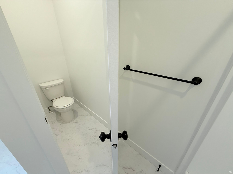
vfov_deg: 85.7
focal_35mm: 14
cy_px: 87
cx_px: 116
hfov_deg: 102.1
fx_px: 94
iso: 125
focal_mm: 2.22
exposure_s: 1/120
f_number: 2.2
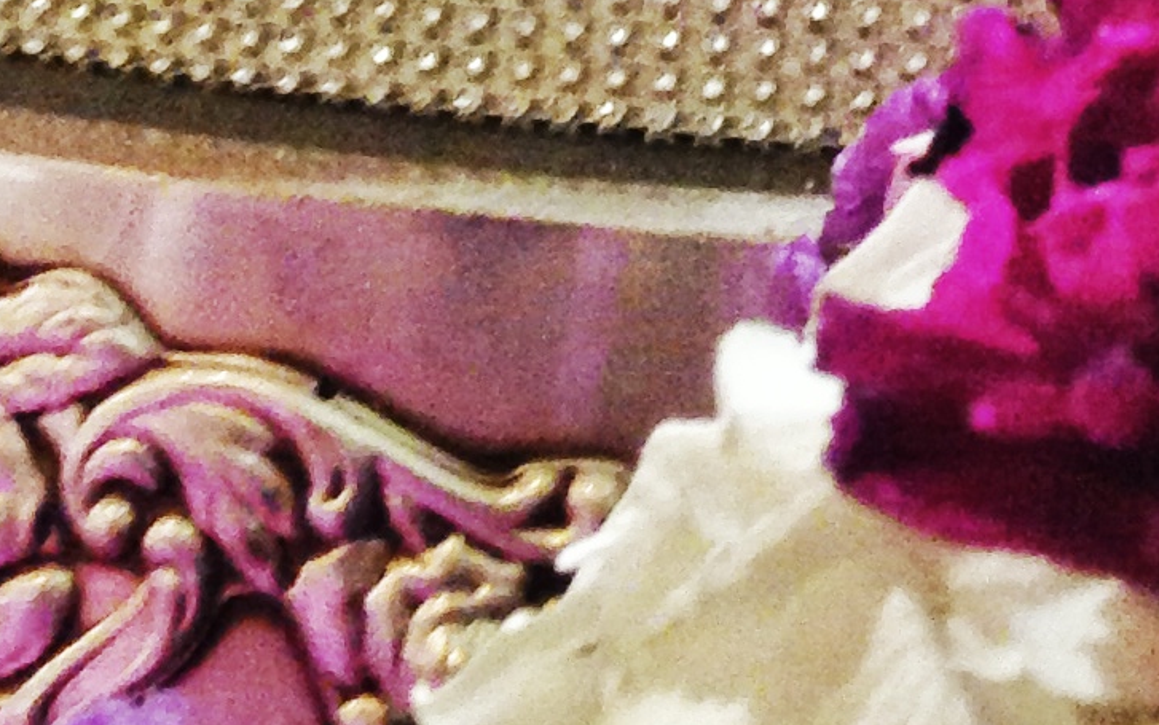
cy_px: -1308
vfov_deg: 7.5
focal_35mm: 157
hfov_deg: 13.2
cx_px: 1126
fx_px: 4961
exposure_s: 1/20
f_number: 2.4
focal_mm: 4.12
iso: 320
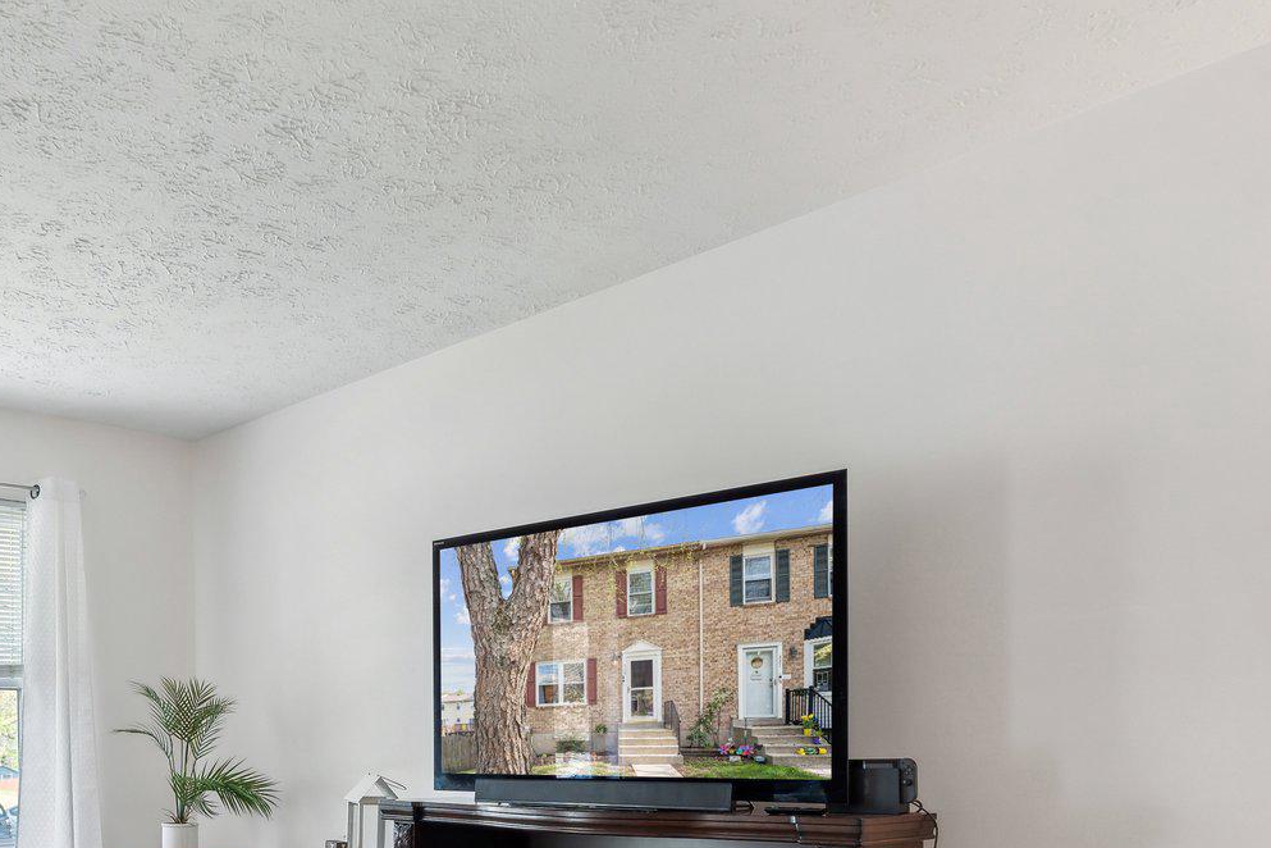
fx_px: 1201
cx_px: 330
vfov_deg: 36.1
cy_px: 791
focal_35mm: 34
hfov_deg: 53.4
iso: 200
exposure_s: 1/8
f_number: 7.1
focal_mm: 16.5
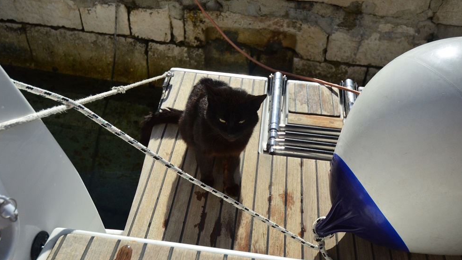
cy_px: 116
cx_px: 229
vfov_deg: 33.7
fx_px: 429
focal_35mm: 35
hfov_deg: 56.6
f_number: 4.5
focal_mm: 22
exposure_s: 1/8000
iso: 640
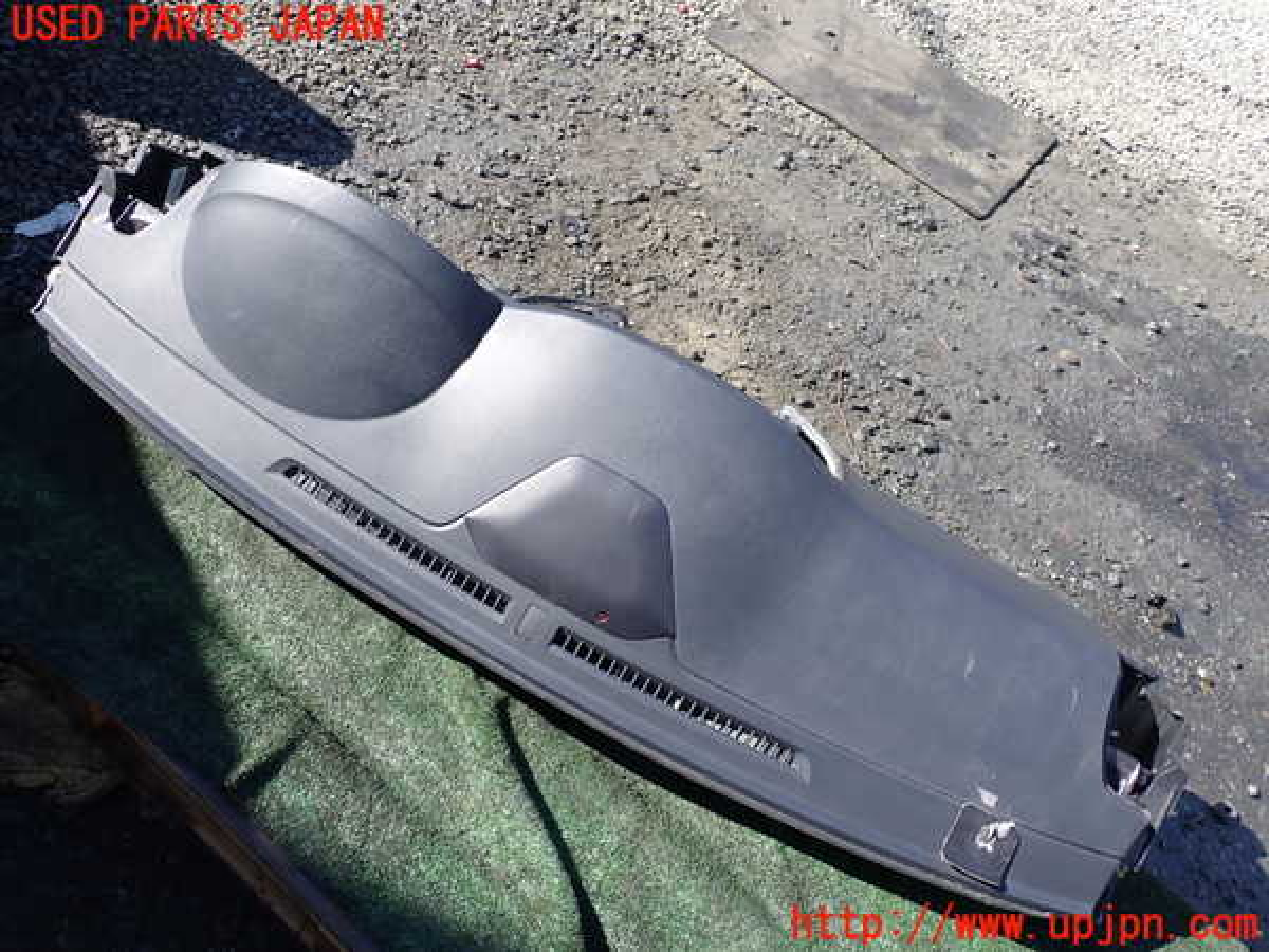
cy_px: 476
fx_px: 1100
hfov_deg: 60.0
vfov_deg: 46.8
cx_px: 634
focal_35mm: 30
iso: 100
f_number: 3.2
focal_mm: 5.4
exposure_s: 1/320
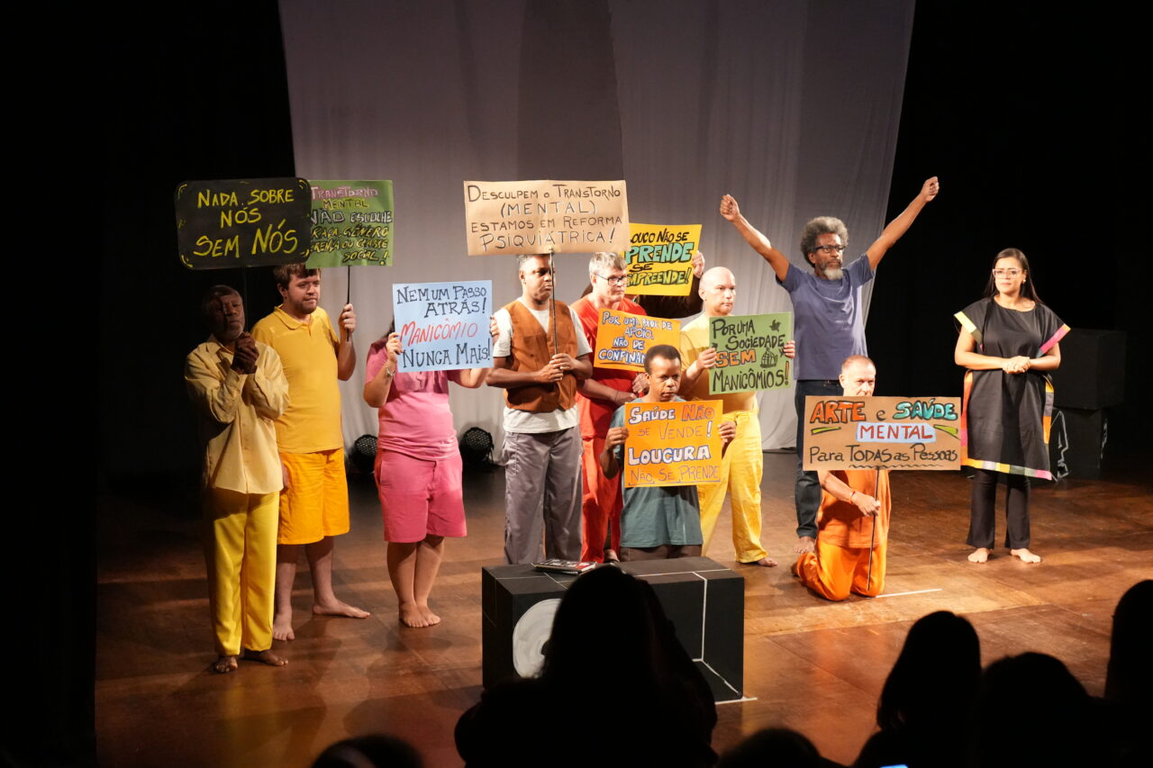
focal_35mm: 52
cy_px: 384
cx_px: 576
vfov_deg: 25.7
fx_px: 1681
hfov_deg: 37.9
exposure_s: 1/160
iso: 5000
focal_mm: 35
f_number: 2.8
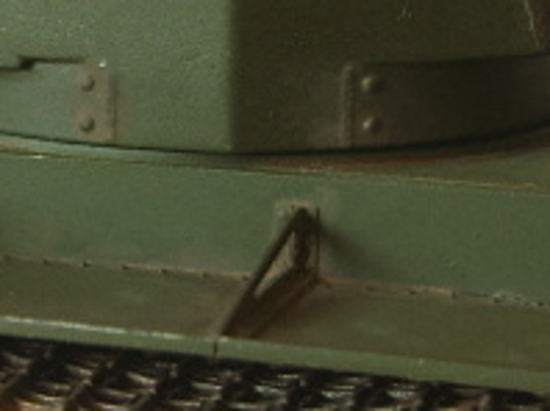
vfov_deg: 8.4
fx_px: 2809
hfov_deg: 11.1
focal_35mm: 177
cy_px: 72
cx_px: 94
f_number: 2.8
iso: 50
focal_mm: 7.4
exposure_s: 1/30
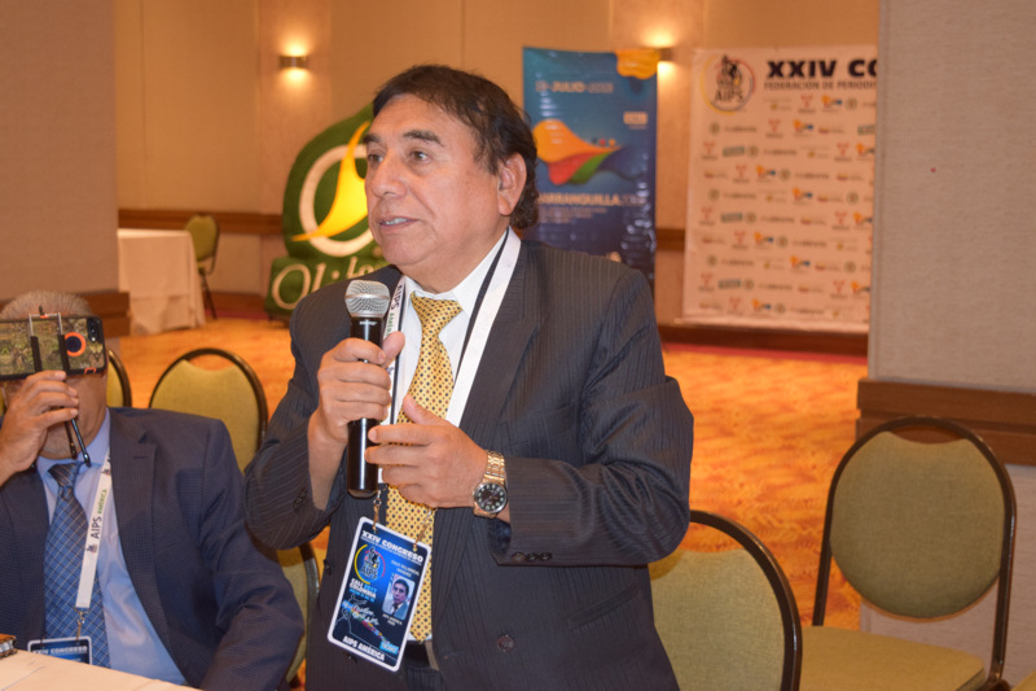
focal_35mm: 57
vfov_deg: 23.8
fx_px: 1640
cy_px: 346
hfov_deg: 35.1
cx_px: 518
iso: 1600
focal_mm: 38
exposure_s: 1/60
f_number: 4.8
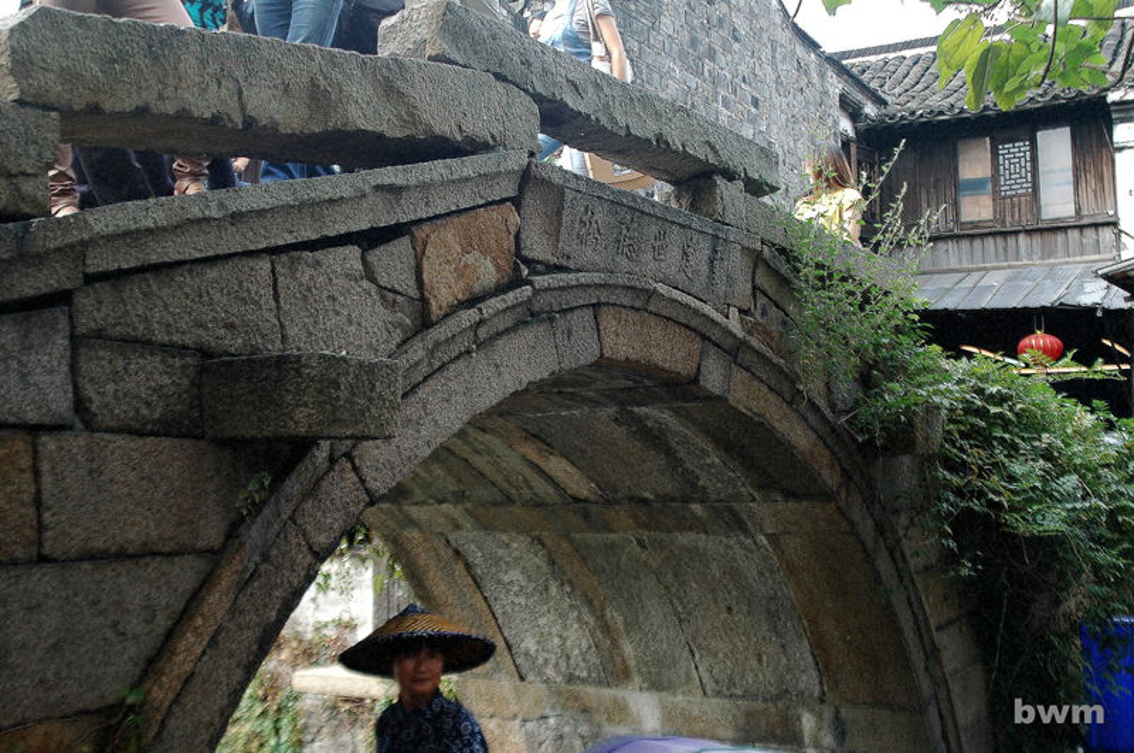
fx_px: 1321
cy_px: 376
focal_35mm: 42
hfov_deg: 46.5
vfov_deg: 31.8
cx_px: 567
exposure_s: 1/60
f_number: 5.6
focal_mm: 28
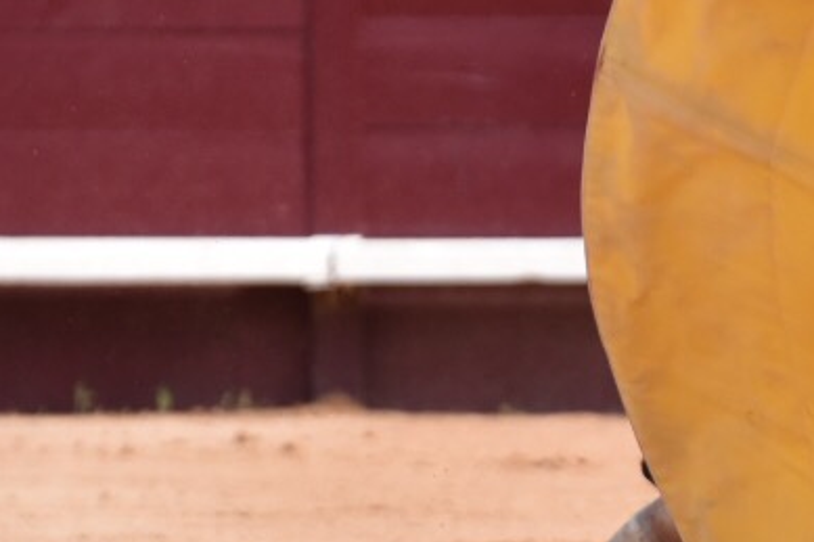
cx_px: 1107
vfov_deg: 1.6
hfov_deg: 2.4
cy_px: 289
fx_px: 19753
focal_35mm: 874
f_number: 5.6
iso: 800
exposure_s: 1/1000
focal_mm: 210
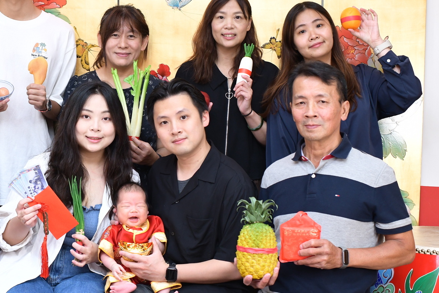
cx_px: 136
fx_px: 890
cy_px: 152
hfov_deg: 27.5
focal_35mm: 73
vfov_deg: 18.7
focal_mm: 35
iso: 1000
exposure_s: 1/200
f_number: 4.5
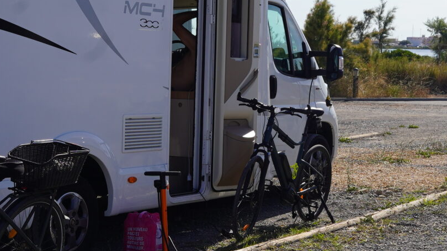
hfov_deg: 22.0
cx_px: 327
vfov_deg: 12.5
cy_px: 65
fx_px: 1142
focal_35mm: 96
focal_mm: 29.1
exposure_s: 1/250
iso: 100
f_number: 10
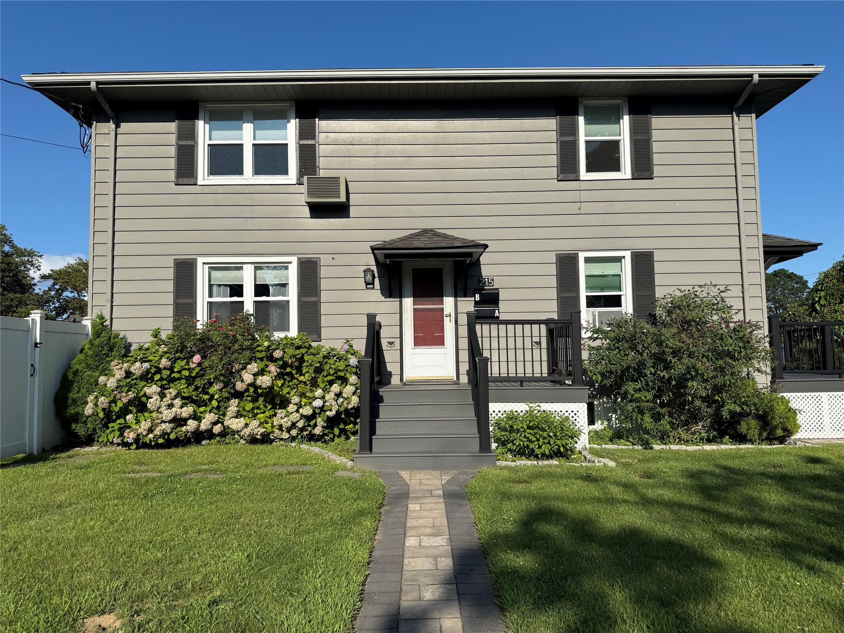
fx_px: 585
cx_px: 422
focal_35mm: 24
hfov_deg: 71.6
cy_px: 316
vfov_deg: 56.8
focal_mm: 6.76
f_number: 1.78
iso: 80
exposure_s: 1/5714
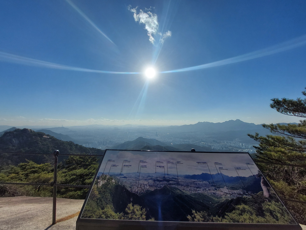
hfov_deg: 106.2
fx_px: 115
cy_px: 115
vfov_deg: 89.9
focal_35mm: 13
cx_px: 153
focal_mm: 1.74
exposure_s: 1/4368
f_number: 2.2
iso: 50
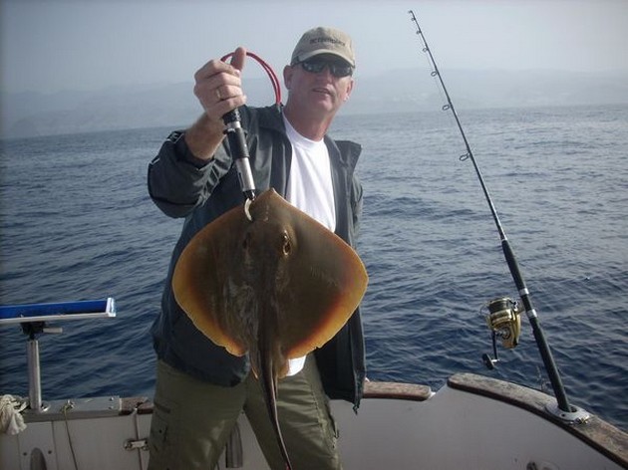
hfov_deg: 50.2
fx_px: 671
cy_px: 235
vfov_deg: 38.6
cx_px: 314
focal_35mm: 37
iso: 64
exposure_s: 1/250
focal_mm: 6.2
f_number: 5.6
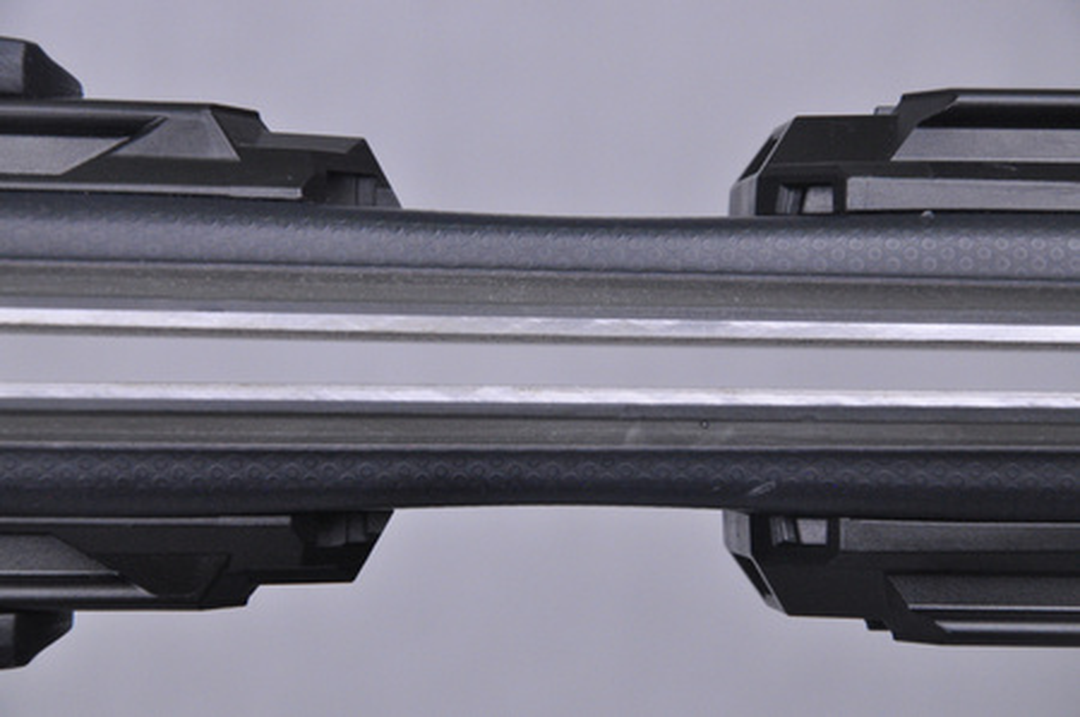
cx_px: 540
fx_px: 4720
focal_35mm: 158
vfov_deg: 8.7
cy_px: 358
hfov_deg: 13.1
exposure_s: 1/125
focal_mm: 105
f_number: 9.5
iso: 3200
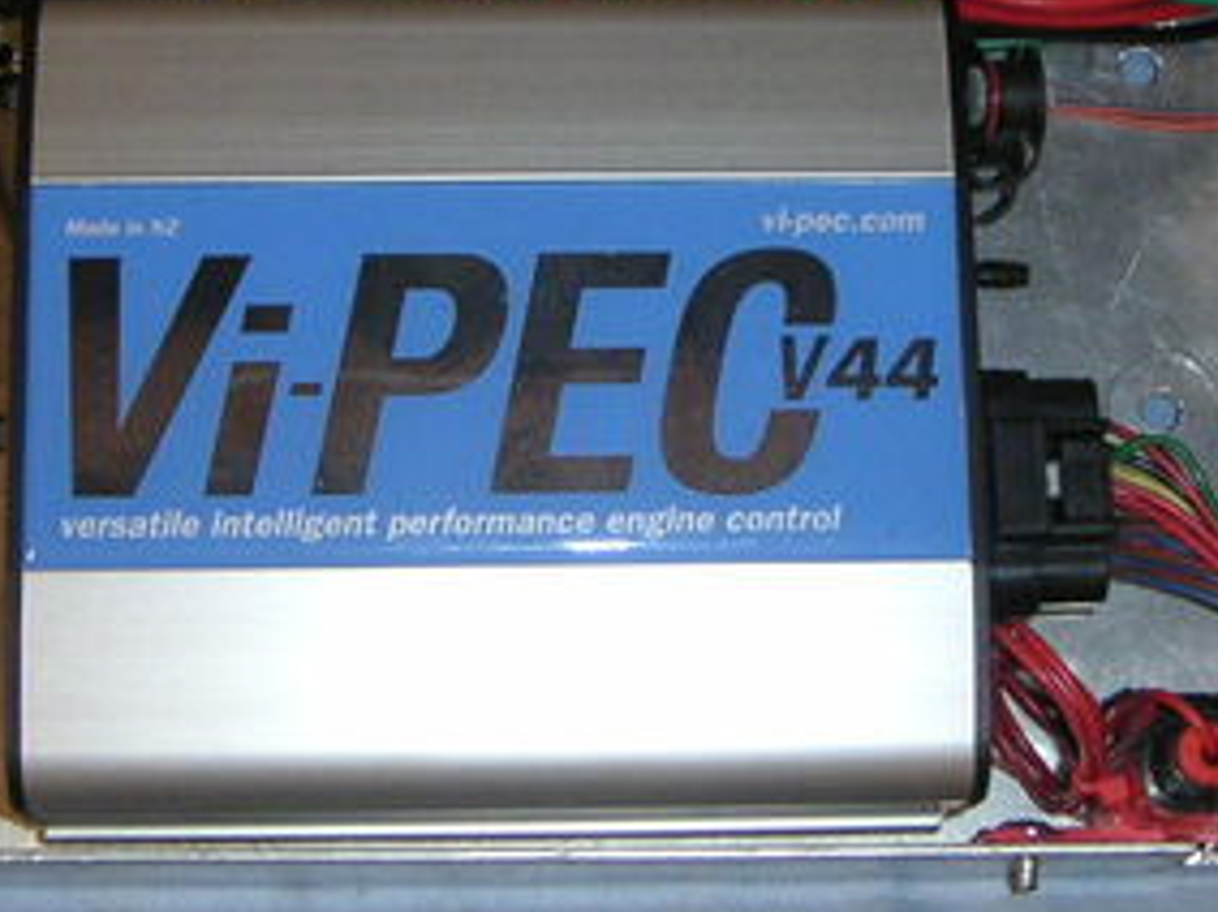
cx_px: 529
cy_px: 383
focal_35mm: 86
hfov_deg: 22.8
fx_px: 3025
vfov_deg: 17.1
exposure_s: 1/45
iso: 160
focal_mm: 6
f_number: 2.8
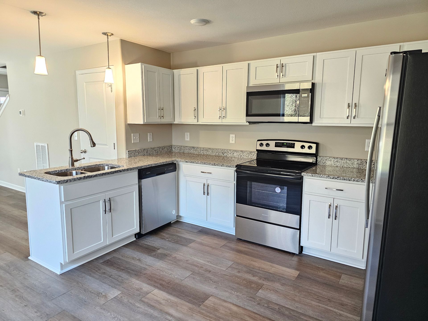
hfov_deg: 73.9
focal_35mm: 23
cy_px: 160
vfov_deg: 58.9
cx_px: 214
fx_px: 284
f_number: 1.7
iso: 800
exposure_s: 1/120
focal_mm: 6.3
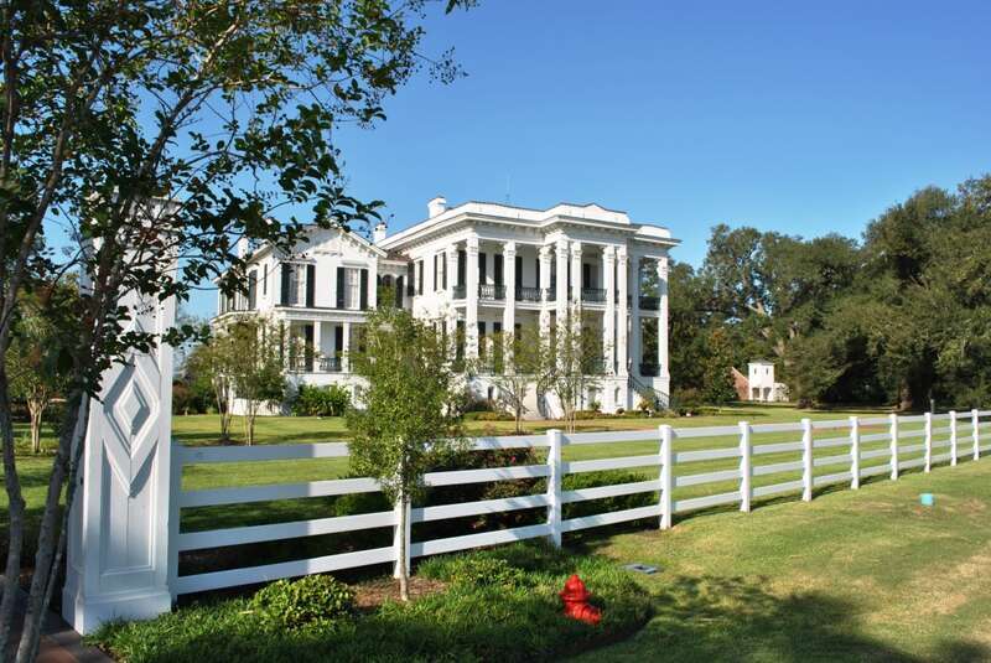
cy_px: 332
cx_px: 496
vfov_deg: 48.0
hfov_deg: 67.3
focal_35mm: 27
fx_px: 744
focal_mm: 18
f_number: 9
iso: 100
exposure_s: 1/320
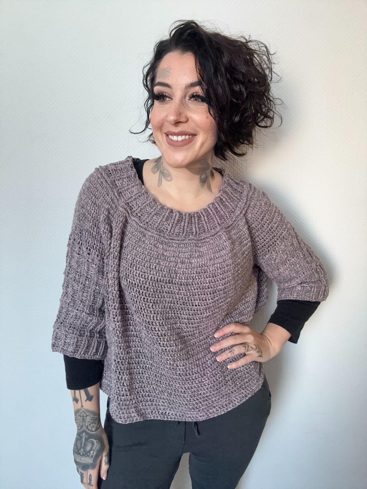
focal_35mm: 23
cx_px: 184
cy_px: 244
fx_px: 325
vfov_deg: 73.9
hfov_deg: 58.9
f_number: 1.9
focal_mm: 2.69
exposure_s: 1/60
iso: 200
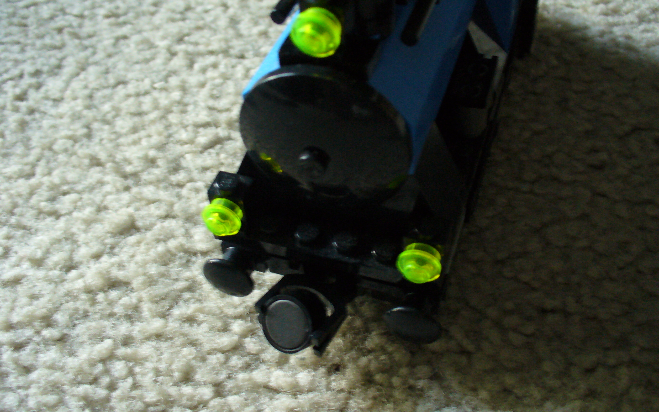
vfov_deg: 32.0
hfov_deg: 49.3
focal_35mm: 40
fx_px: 718
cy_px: 202
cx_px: 330
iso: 200
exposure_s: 1/8
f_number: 2.8
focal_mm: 6.1
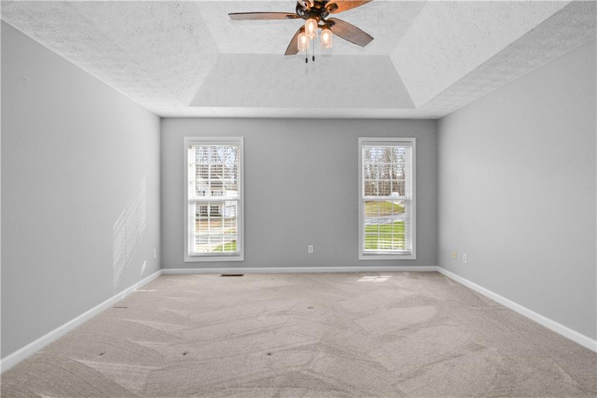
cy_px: 199
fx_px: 274
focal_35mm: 16
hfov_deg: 95.0
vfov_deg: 72.0
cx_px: 298
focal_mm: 11
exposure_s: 1/125
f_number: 5.6
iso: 280
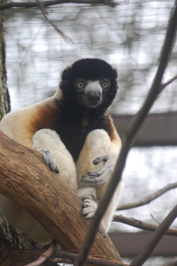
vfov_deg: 11.2
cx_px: 88
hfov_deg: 7.5
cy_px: 133
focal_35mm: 183
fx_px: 1352
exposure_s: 1/60
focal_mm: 122
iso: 800
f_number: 5
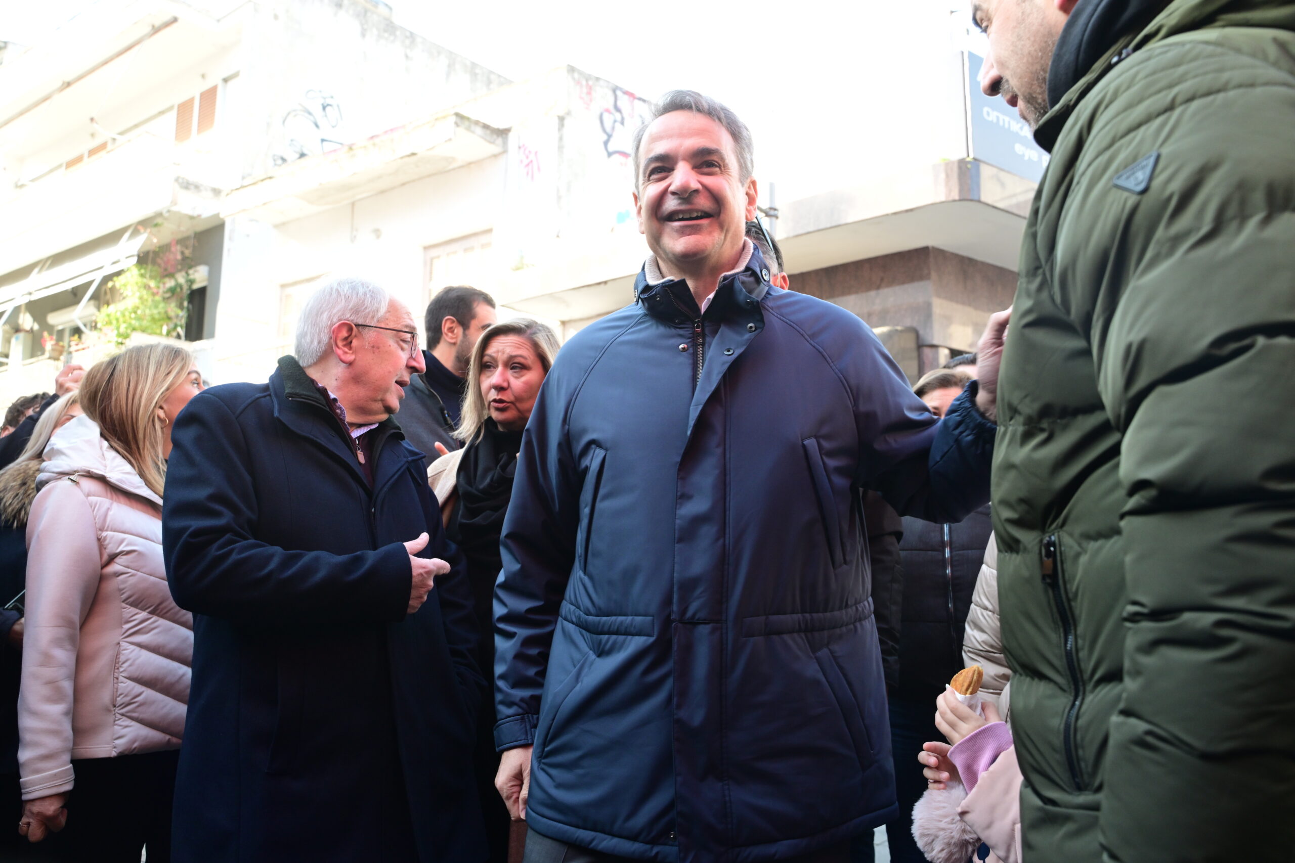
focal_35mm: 28
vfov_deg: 46.4
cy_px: 432
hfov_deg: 65.5
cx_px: 648
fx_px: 1007
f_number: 5
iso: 1250
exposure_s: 1/400
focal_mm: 28
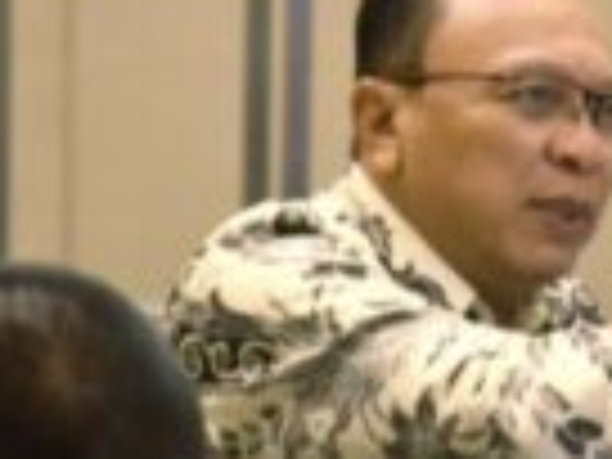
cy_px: 79
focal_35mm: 614
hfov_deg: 3.2
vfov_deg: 2.4
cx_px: 736
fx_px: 10855
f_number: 5.6
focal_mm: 122
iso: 1600
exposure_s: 1/60
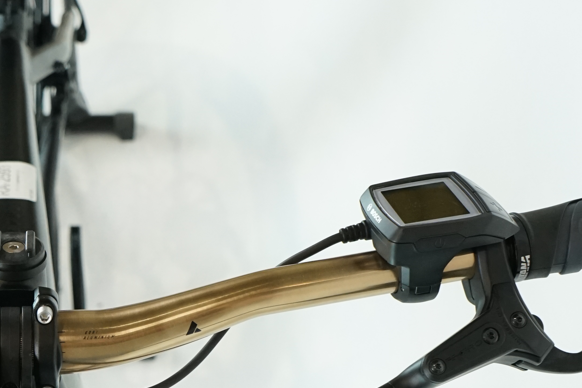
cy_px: 397
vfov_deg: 16.1
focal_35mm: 83
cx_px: 8
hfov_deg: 23.5
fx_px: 1342
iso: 2000
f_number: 5.6
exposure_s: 1/200
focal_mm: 30
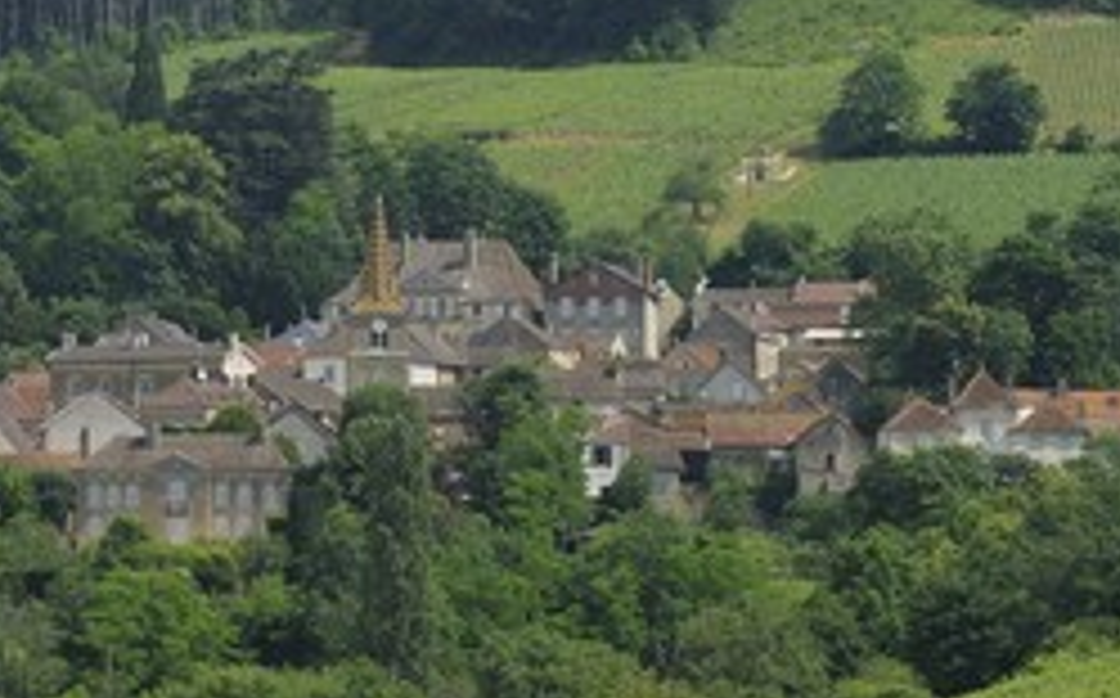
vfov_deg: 4.0
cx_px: 364
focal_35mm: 327
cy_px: 365
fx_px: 9970
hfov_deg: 6.4
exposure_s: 1/320
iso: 200
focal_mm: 190
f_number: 10
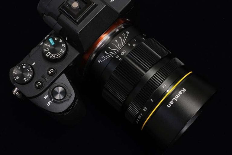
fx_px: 342
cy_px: 78
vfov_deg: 25.5
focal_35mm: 53
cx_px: 116
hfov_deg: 37.5
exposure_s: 1/1.1
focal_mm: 35
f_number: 16
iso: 400
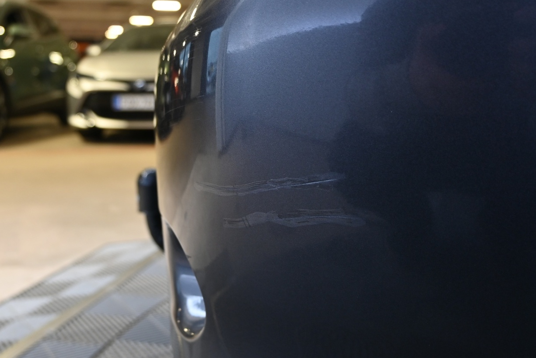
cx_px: 264
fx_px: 620
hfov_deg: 46.7
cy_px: 197
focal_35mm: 42
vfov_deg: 32.1
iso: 400
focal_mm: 21
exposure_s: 1/30
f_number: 4
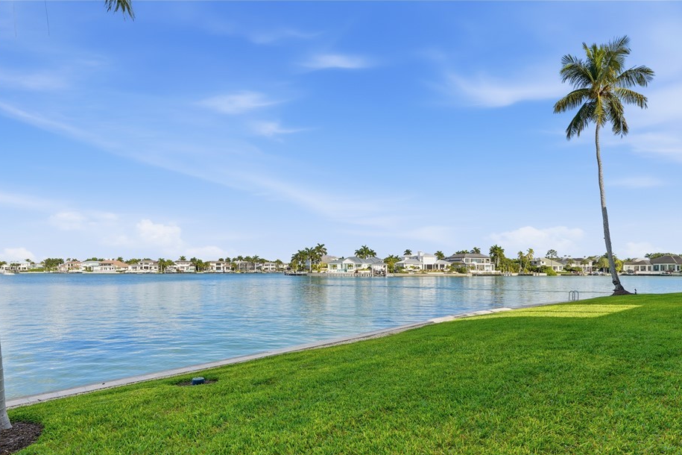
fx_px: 360
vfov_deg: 64.1
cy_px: 269
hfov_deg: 86.8
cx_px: 359
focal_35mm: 19
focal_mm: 16
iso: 400
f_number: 9
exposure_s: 1/8000
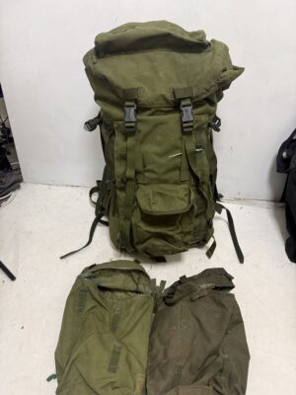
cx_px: 148
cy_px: 198
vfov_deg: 71.6
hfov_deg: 56.8
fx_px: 274
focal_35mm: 24
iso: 200
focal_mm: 6.76
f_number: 1.78
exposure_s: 1/50
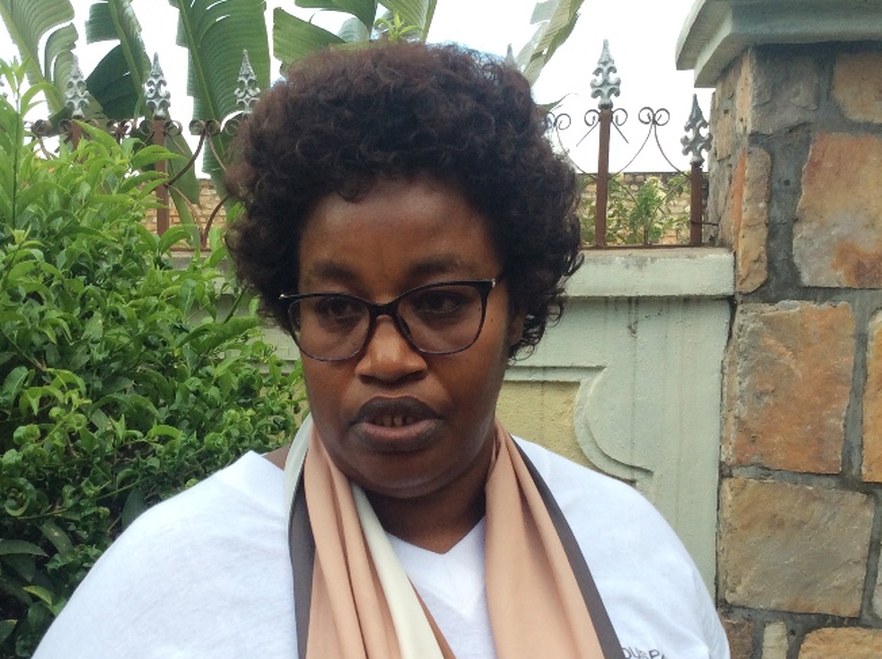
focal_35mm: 46
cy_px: 438
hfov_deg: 41.1
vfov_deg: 31.2
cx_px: 352
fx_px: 1170
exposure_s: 1/120
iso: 40
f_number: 2.4
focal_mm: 3.3
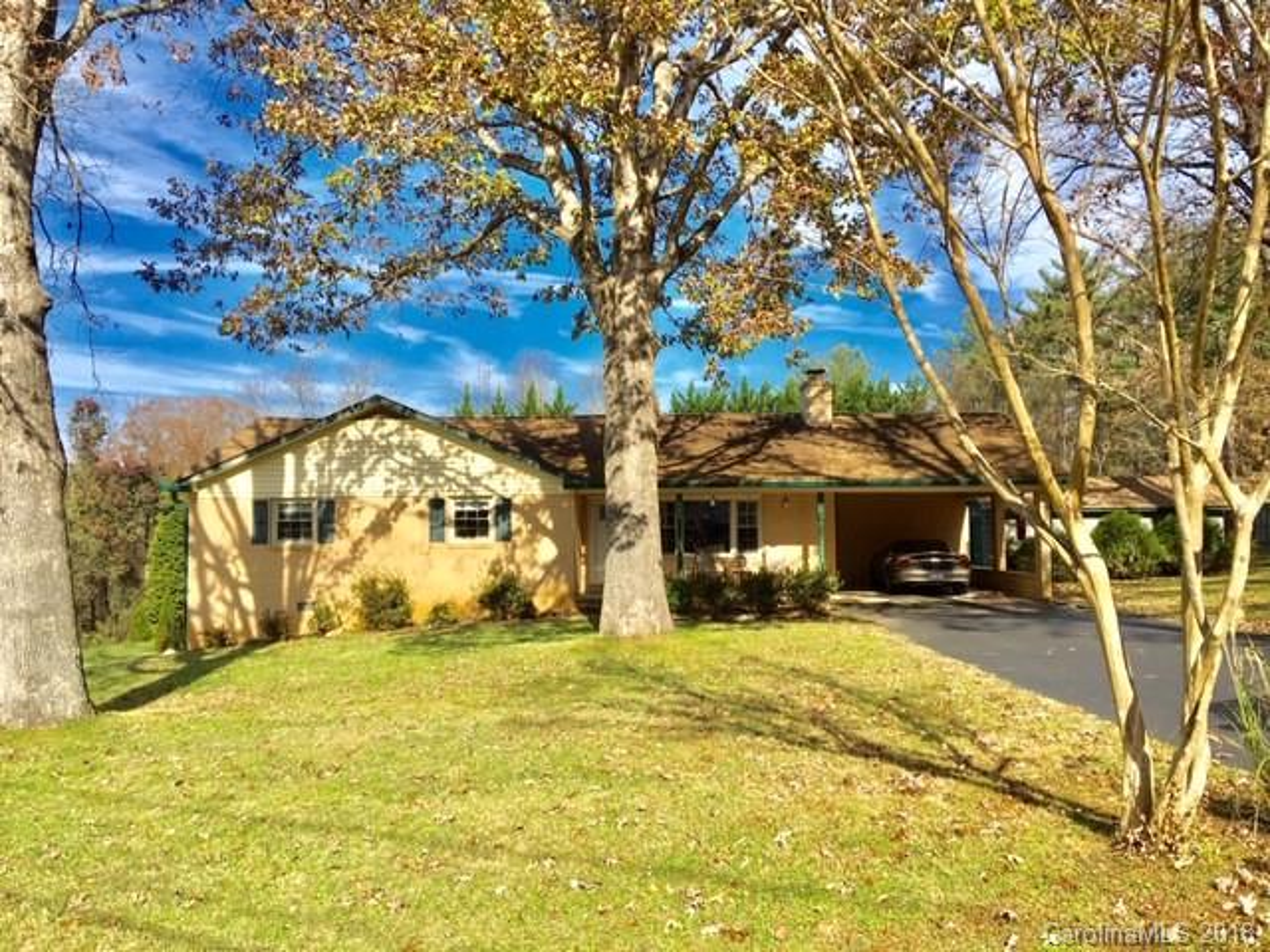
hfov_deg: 61.7
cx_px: 635
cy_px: 476
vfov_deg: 48.2
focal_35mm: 29
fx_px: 1064
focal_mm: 4.15
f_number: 2.2
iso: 25
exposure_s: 1/1451
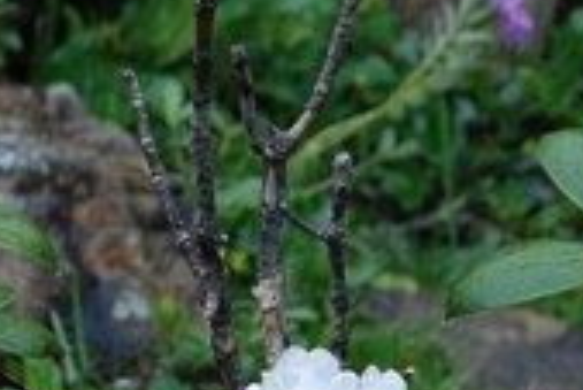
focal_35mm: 653
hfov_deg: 3.2
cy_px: 478
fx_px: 10585
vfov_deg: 2.1
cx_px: -90
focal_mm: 105
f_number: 8
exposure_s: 1/180
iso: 500
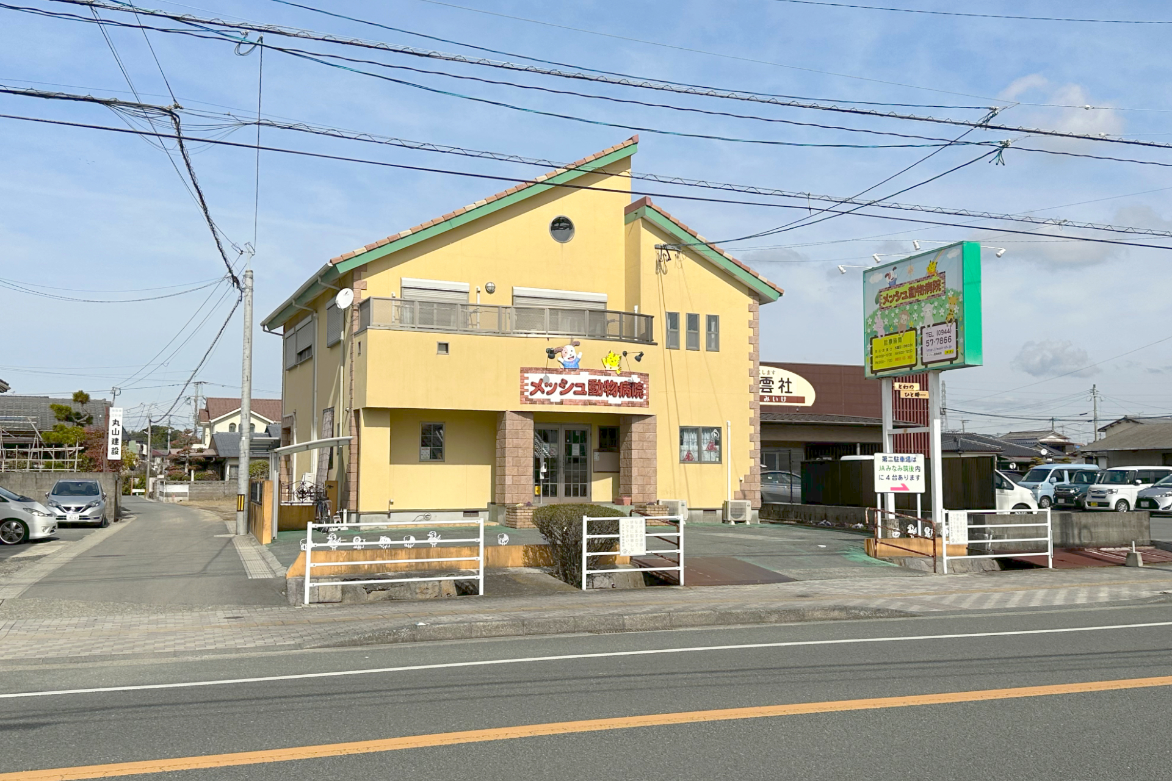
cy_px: 390
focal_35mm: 36
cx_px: 586
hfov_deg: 53.1
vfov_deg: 36.9
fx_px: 1172
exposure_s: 1/200
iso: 100
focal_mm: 24
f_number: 10
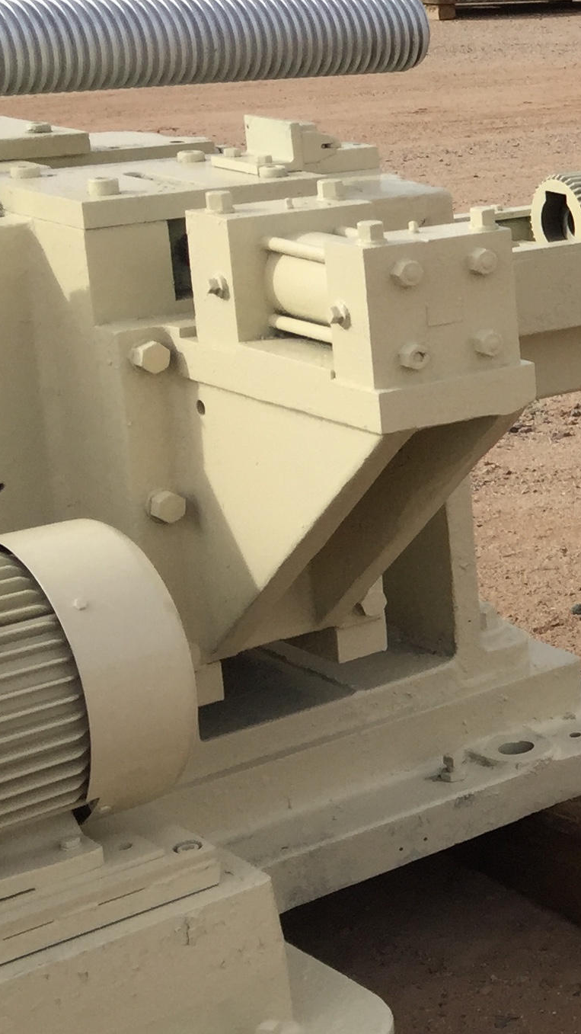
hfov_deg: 13.6
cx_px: 1150
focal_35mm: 76
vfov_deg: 27.8
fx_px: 2082
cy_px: 406
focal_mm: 4.15
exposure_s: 1/2475
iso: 32
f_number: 2.2
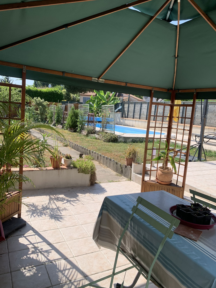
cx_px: 108
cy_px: 144
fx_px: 216
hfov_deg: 53.1
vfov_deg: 67.3
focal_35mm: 26
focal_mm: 4.25
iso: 25
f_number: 1.8
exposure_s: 1/1427
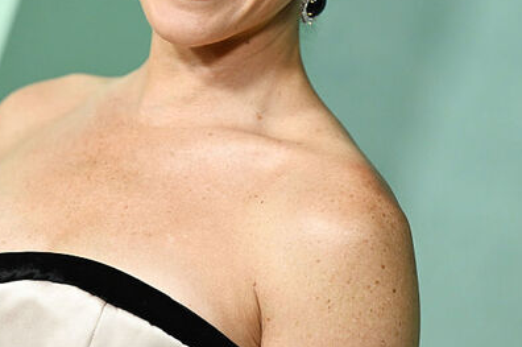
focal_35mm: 288
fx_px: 4171
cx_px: 256
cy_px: 9
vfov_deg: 4.8
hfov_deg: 7.2
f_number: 2.8
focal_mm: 145
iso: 2500
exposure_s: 1/1000
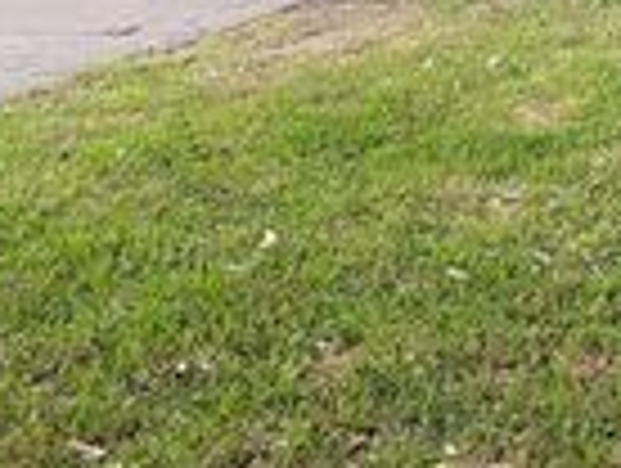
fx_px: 1689
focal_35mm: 94
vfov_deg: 14.3
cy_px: -308
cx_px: 842
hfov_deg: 19.0
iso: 125
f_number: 1.8
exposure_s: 1/63
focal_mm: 4.25
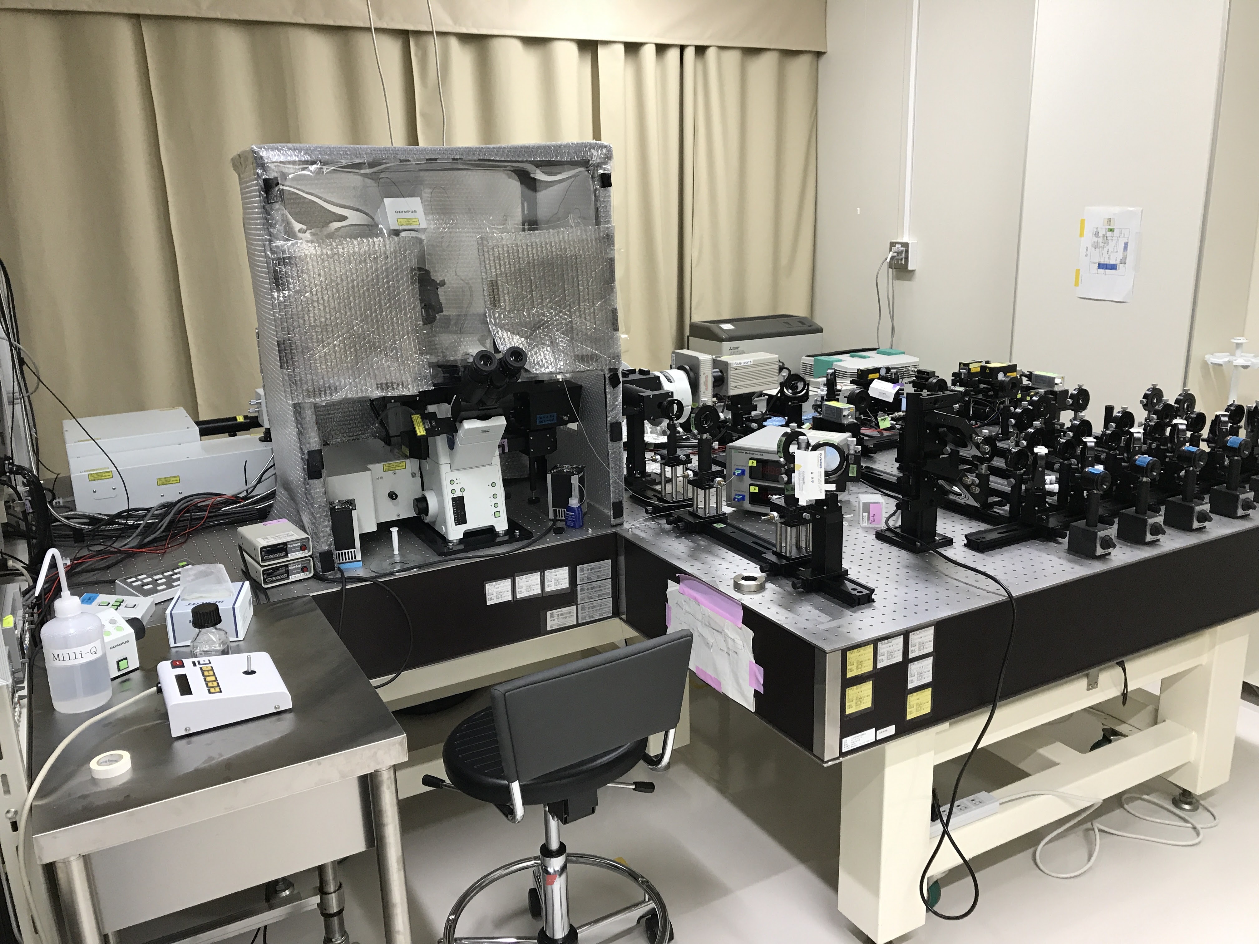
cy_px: 472
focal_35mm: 28
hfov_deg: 63.4
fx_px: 1018
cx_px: 630
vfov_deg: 49.7
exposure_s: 1/30
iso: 32
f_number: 1.8
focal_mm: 3.99
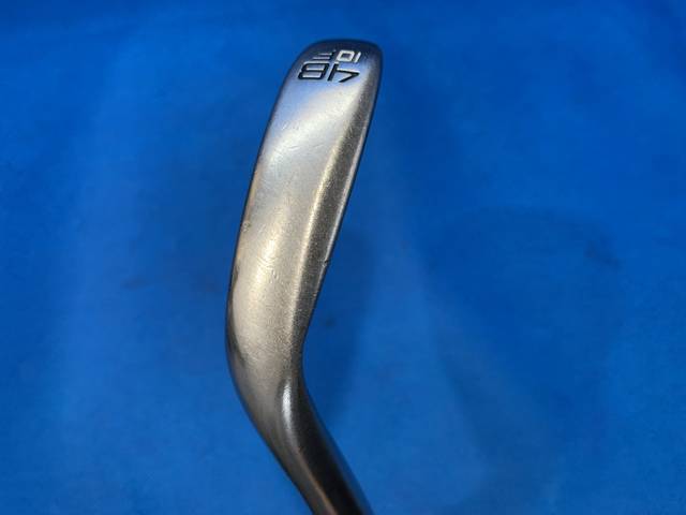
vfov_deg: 53.1
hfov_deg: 67.3
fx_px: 515
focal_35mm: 26
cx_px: 343
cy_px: 258
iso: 64
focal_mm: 4.25
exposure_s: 1/60
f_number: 1.8
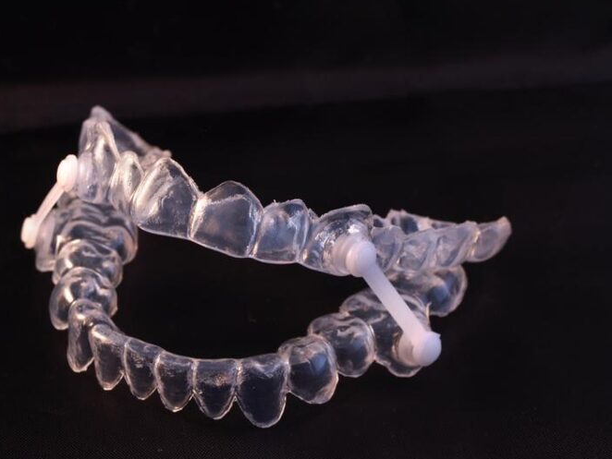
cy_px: 229
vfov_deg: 12.8
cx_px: 264
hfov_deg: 17.0
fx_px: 2052
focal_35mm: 116
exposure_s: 1/1.6
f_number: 10
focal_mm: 50
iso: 100
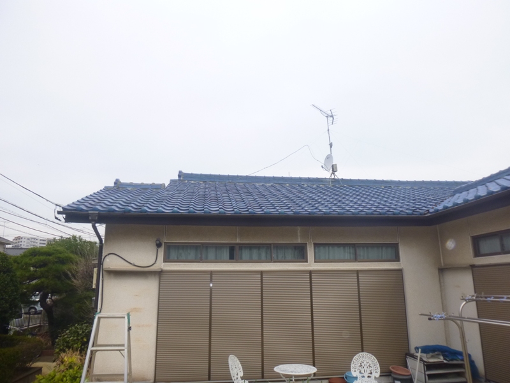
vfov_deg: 54.9
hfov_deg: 69.4
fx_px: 368
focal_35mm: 25
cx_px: 255
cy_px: 192
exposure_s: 1/400
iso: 100
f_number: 3.9
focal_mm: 4.5
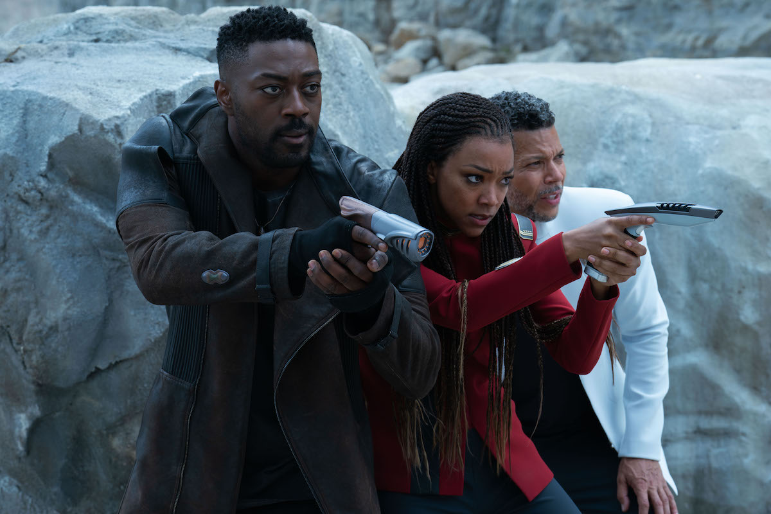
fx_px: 1906
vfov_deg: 15.4
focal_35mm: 89
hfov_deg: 22.9
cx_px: 386
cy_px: 257
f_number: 8
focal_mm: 89
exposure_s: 1/250
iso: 400
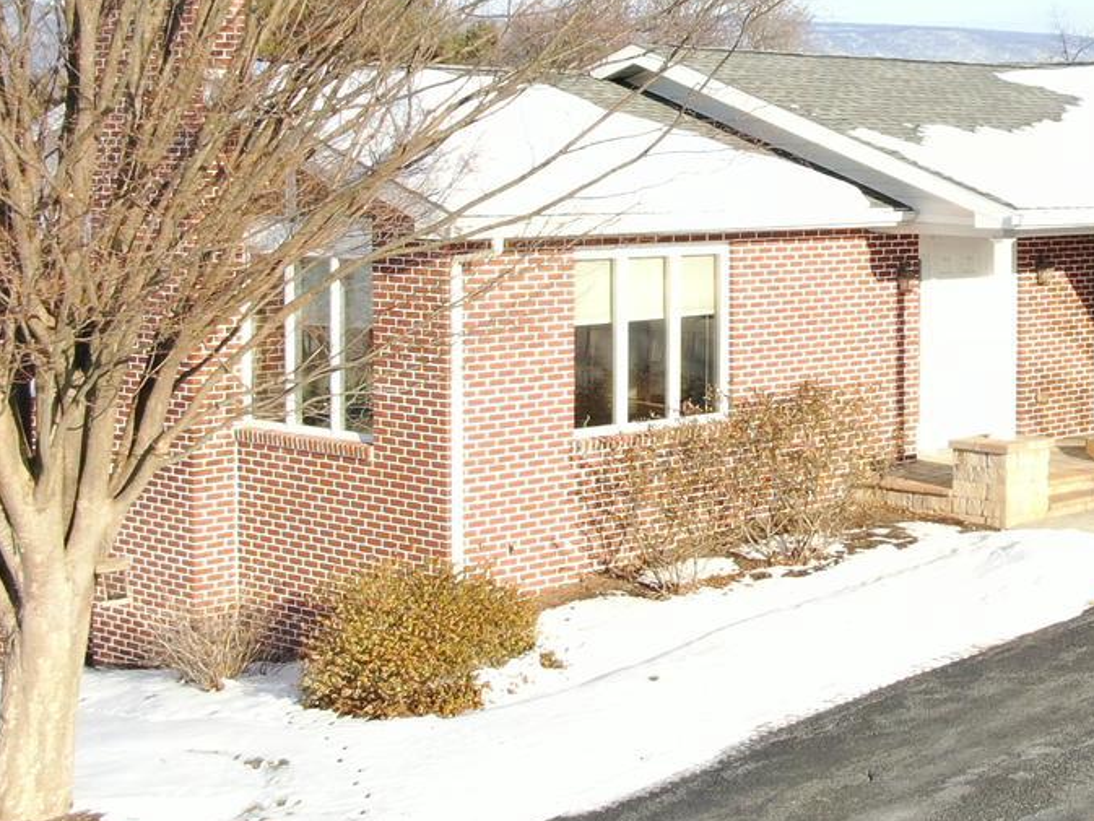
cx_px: 985
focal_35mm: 73
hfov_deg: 25.8
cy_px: 215
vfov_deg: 20.0
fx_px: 2307
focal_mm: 4.39
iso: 100
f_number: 2.8
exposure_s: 1/500
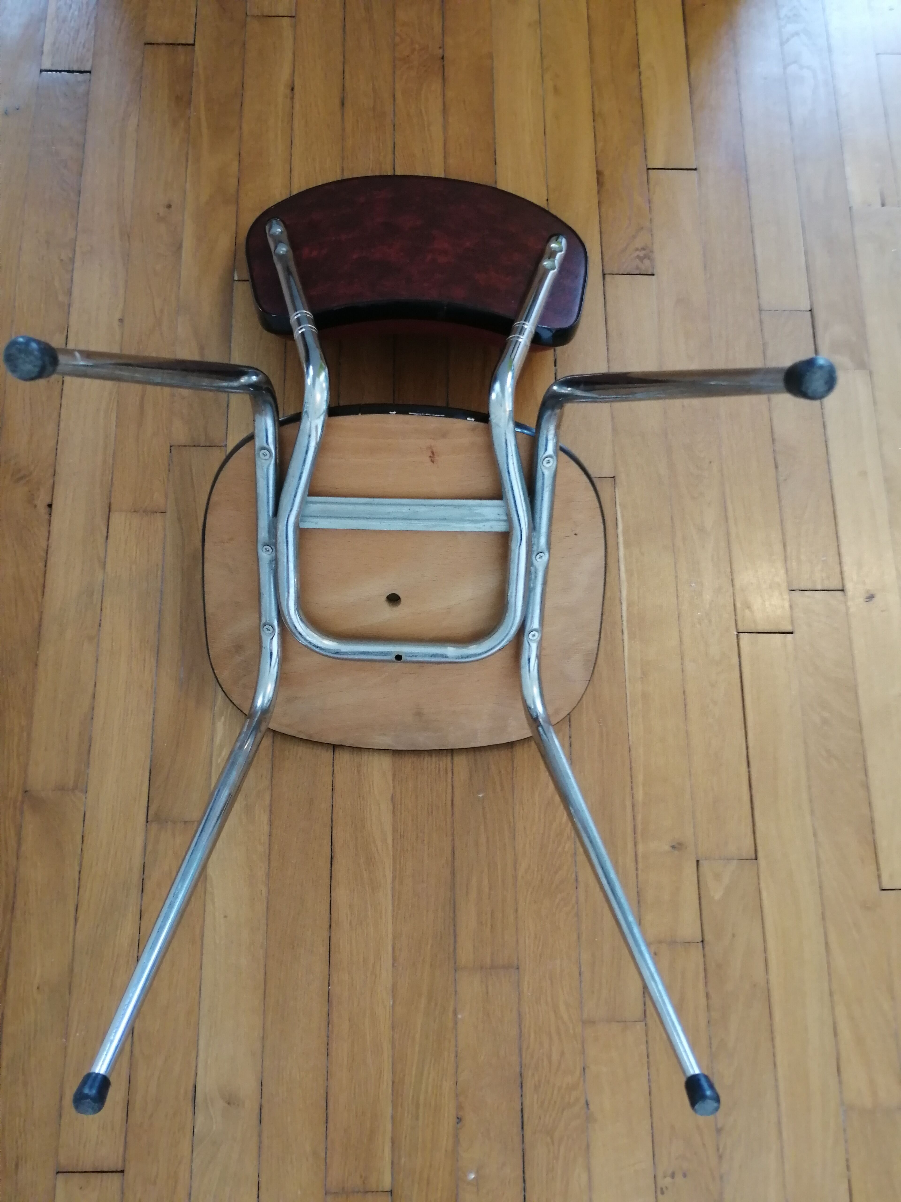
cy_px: 601
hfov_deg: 46.8
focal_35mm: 30
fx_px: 1041
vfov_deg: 60.0
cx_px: 450
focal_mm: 3.96
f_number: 1.8
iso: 250
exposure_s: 1/33.3
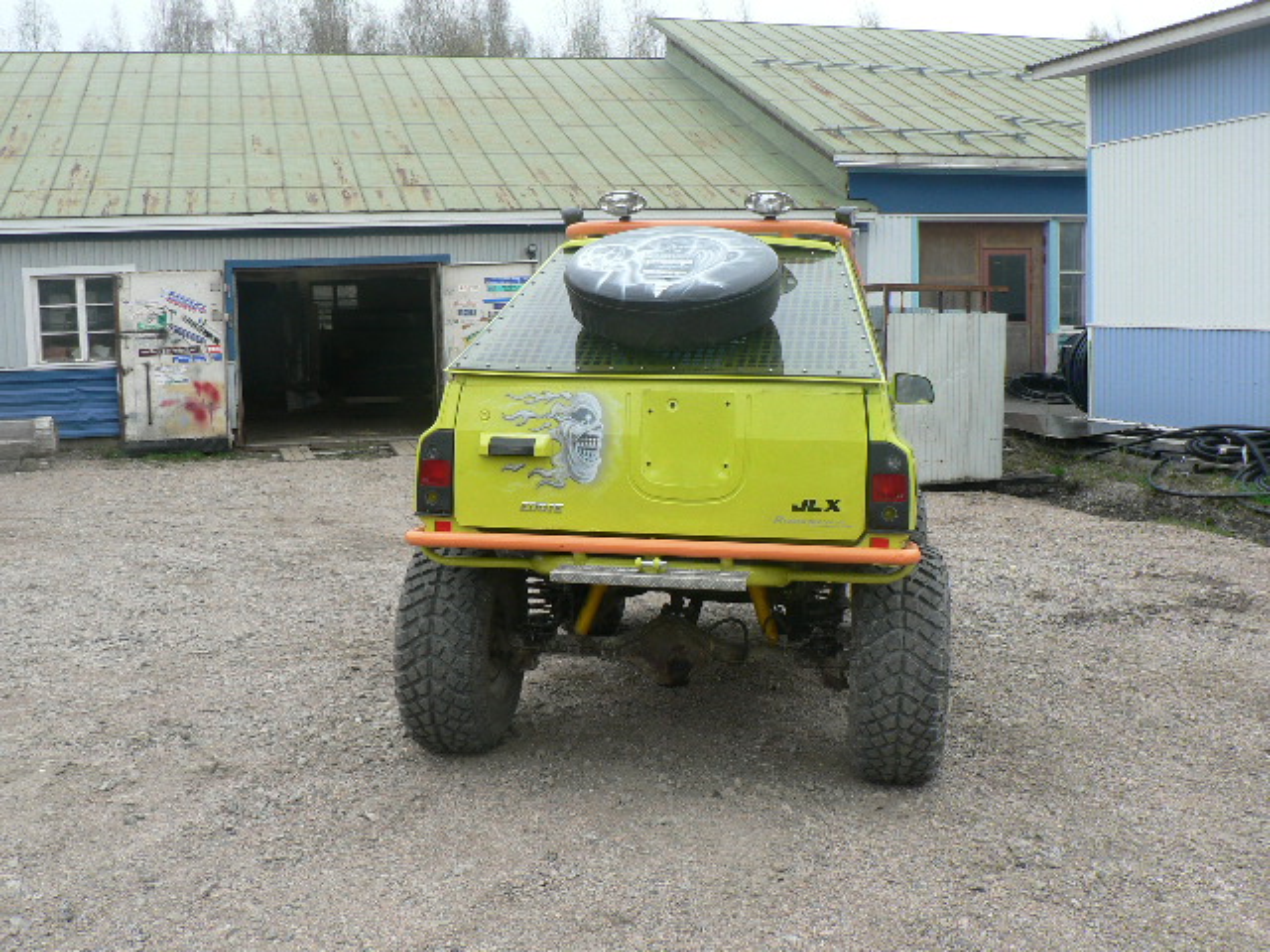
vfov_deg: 39.7
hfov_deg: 51.4
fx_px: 1321
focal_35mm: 36
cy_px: 476
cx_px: 635
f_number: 4
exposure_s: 1/160
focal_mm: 6
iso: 80
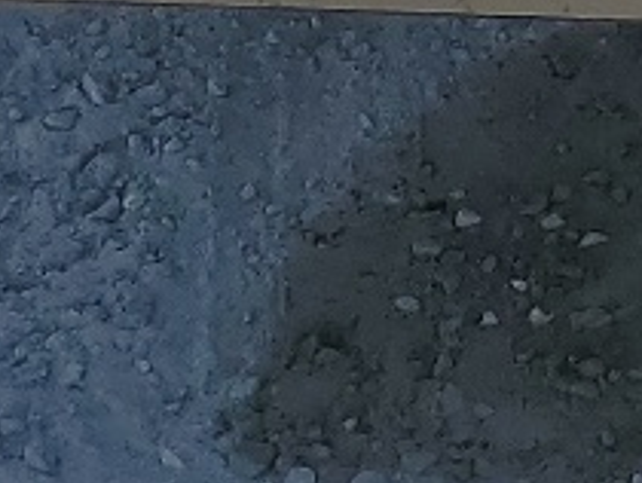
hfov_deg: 9.6
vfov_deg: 6.7
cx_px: 1036
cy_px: -1052
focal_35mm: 198
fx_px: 3676
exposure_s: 1/2000
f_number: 1.5
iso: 50
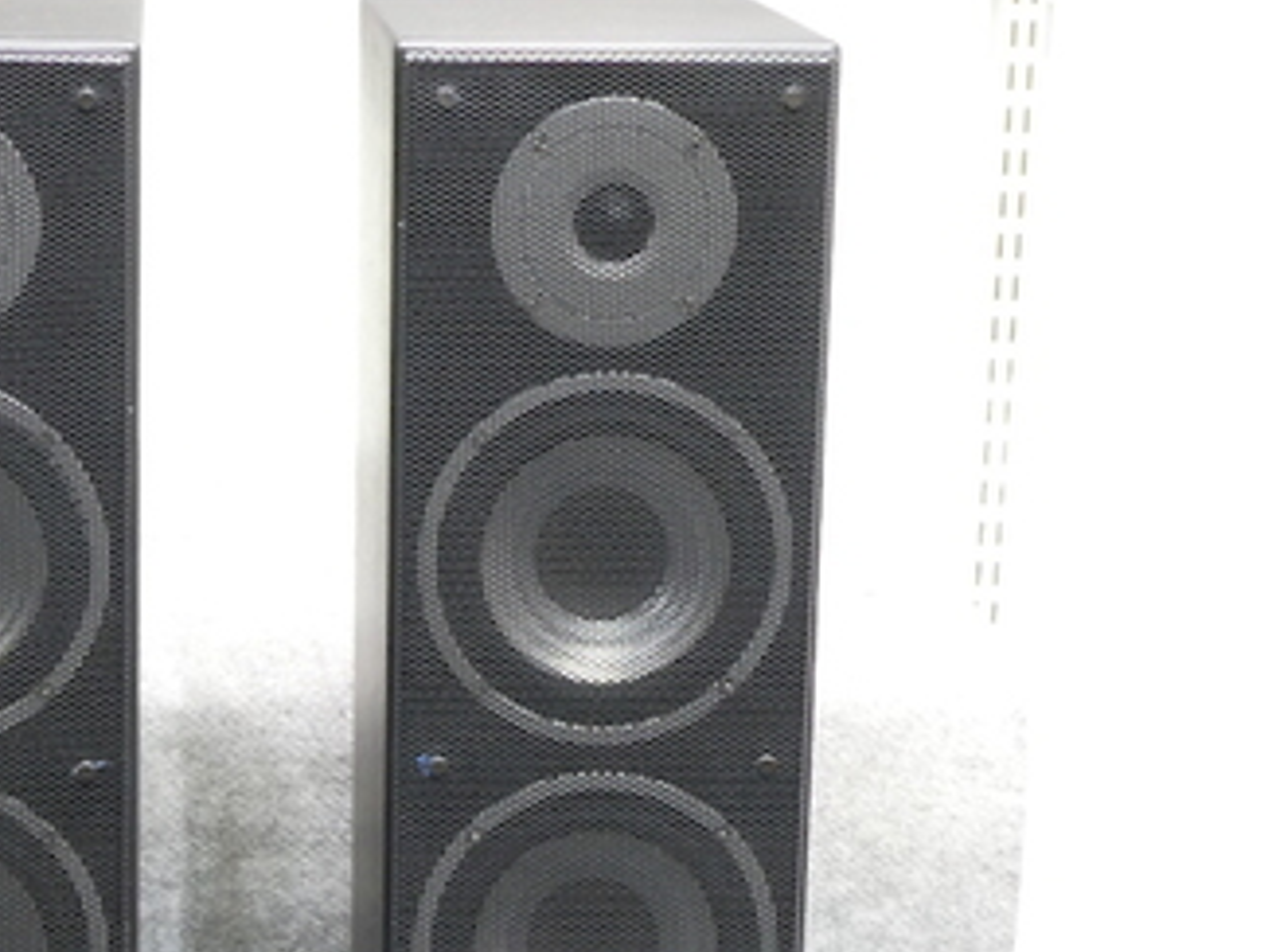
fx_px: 4002
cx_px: 254
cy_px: 1034
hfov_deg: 17.9
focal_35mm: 109
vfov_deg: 13.3
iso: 200
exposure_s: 1/3.2
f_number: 3.7
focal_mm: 6.7
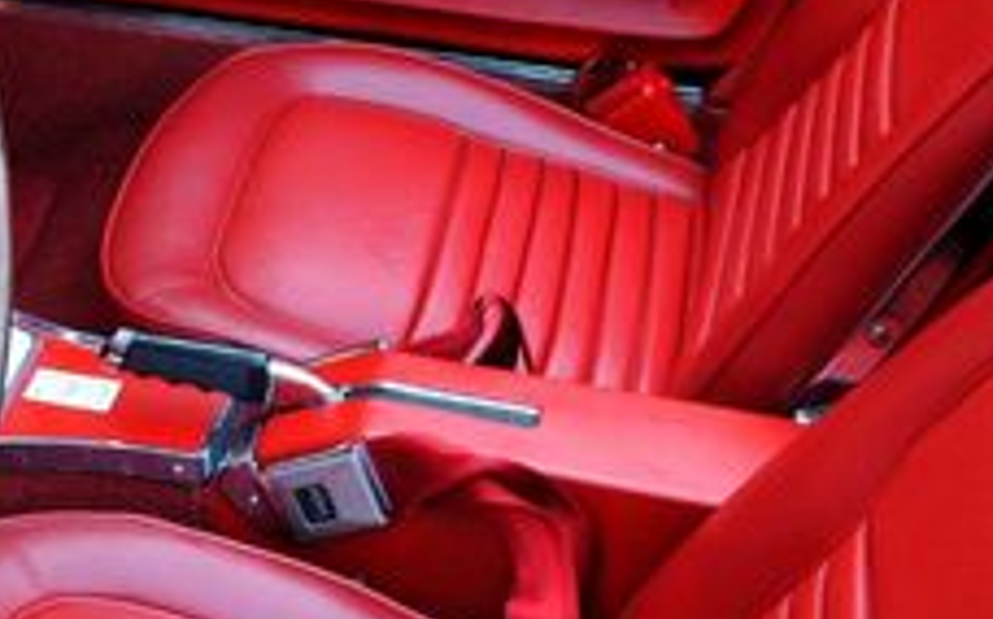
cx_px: 161
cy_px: 386
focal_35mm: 86
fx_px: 2325
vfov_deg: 15.1
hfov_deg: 23.7
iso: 200
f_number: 3.8
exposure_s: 1/50
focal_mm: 20
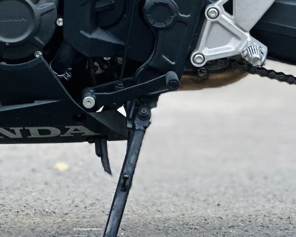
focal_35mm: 371
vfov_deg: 4.1
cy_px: -136
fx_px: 3249
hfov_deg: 5.2
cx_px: 49
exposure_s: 1/121
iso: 50
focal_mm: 9
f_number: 2.8
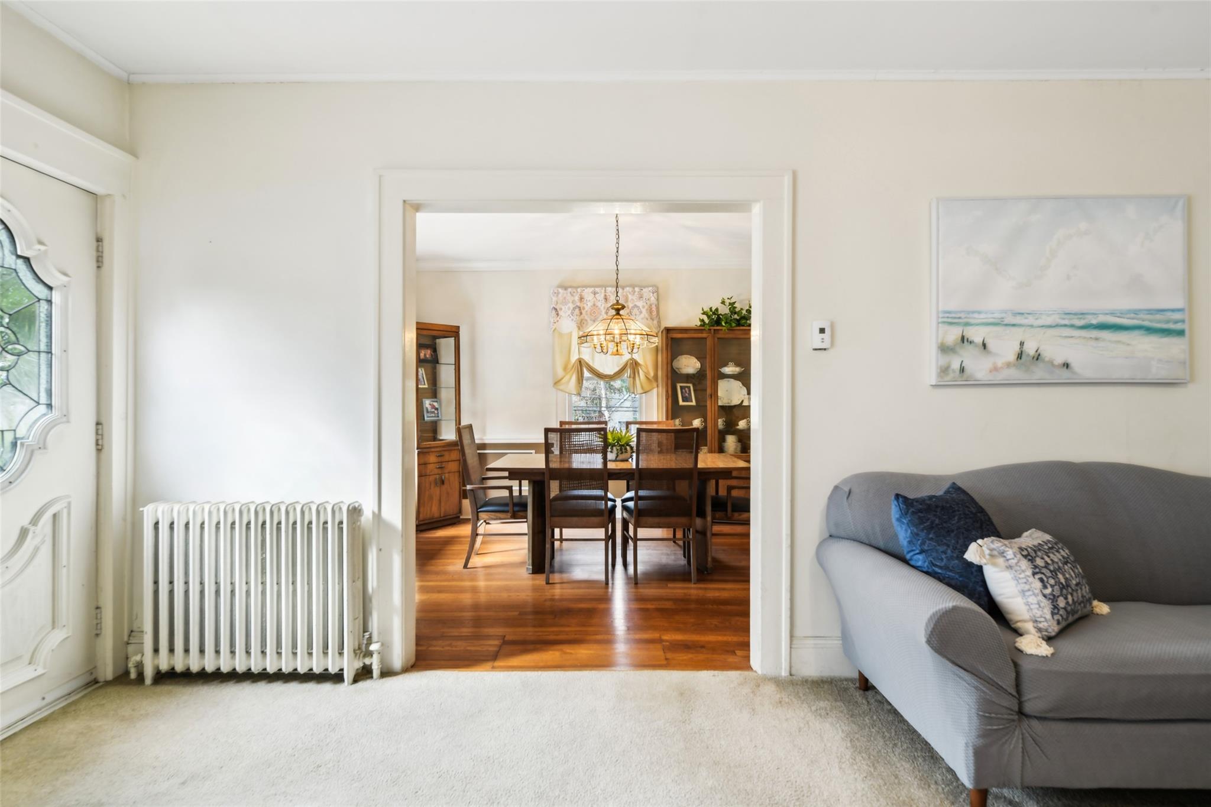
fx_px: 605
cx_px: 606
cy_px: 404
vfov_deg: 67.4
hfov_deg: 90.0
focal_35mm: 18
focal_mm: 18
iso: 320
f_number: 8
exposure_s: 1/25
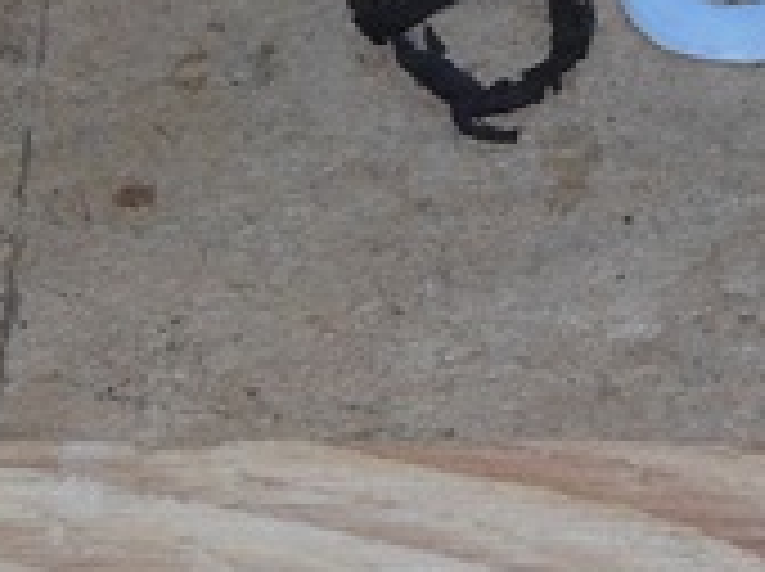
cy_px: 68
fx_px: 1920
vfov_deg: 16.7
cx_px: 850
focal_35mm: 87
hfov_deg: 21.3
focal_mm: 6
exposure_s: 1/30
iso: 125
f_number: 6.9
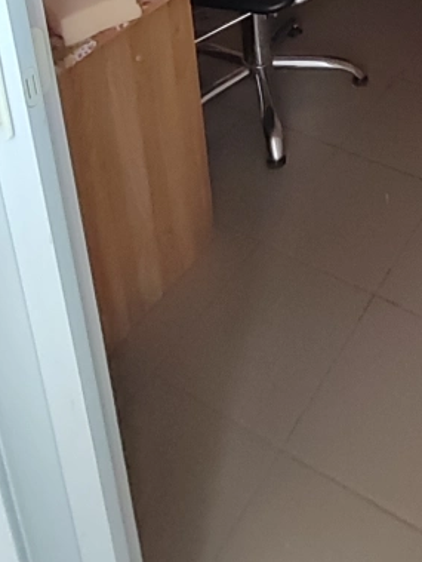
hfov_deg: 32.8
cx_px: 489
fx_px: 600
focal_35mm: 37
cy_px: -236
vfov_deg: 31.6
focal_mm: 1.66
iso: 284
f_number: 2.2
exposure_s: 1/25
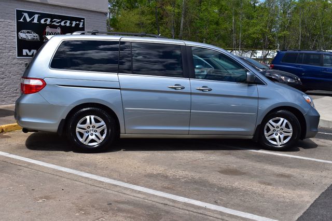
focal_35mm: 45
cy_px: 110
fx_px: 415
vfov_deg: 29.8
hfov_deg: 43.6
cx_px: 166
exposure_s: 1/500
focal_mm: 30
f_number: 11
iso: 200
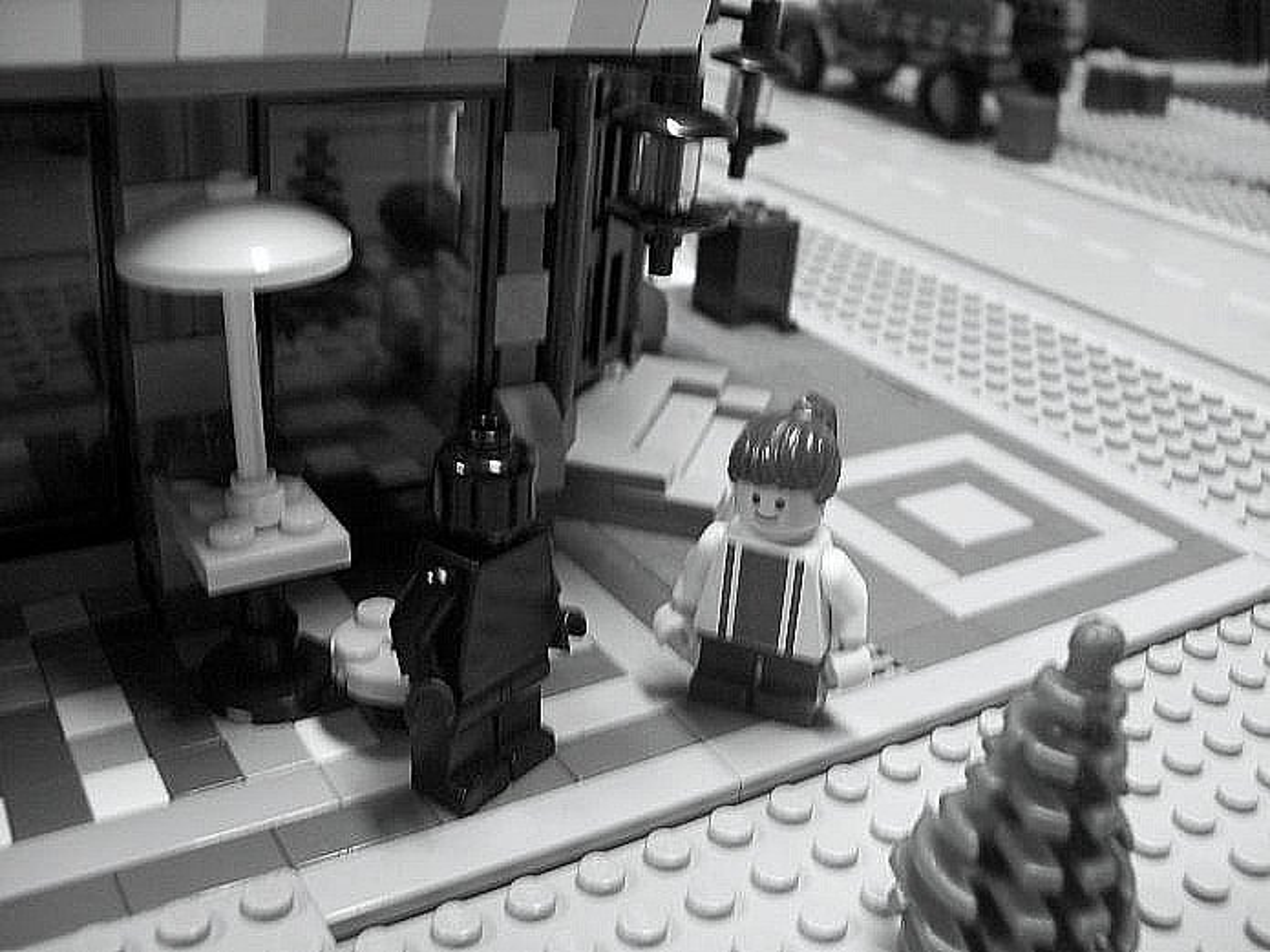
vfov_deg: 39.6
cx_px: 635
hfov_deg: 51.4
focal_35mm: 36
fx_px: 1321
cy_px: 476
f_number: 2.7
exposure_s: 1/15
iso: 160
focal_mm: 6
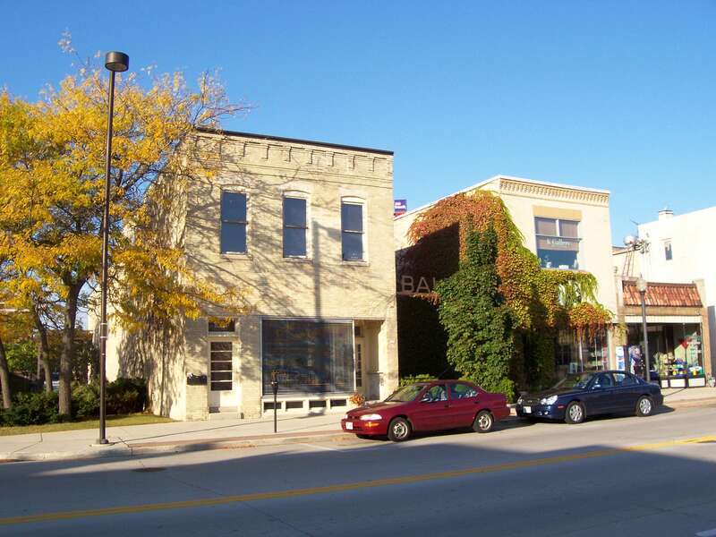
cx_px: 358
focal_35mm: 34
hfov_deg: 54.0
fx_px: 703
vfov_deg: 41.8
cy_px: 268
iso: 80
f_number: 5.1
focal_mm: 5.6
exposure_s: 1/273
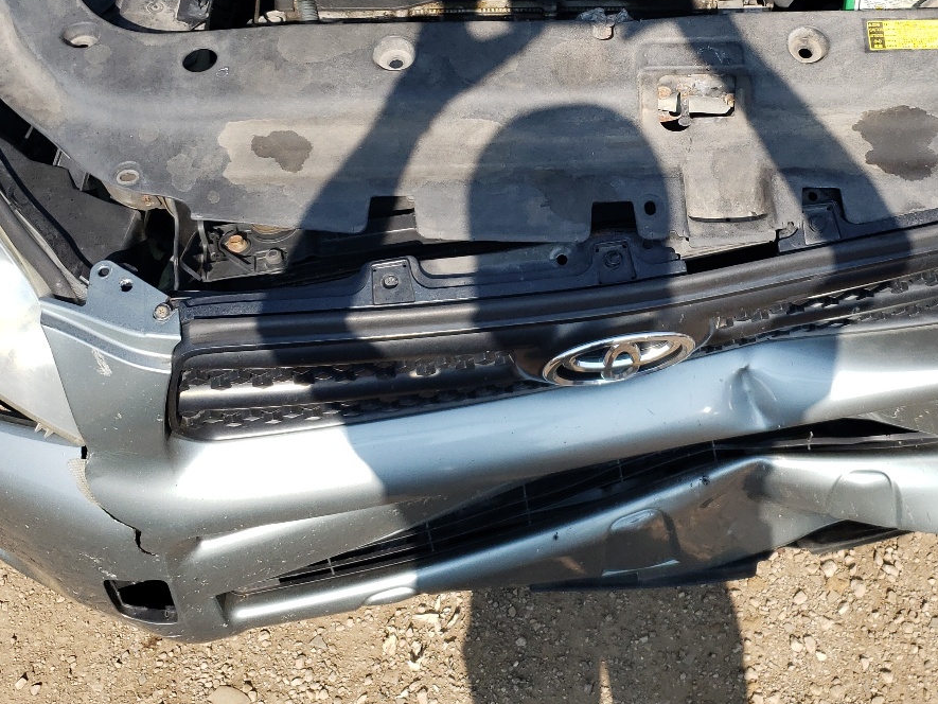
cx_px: 636
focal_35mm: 47
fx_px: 1274
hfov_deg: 39.9
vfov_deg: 30.6
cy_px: 222
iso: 50
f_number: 1.5
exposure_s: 1/1667
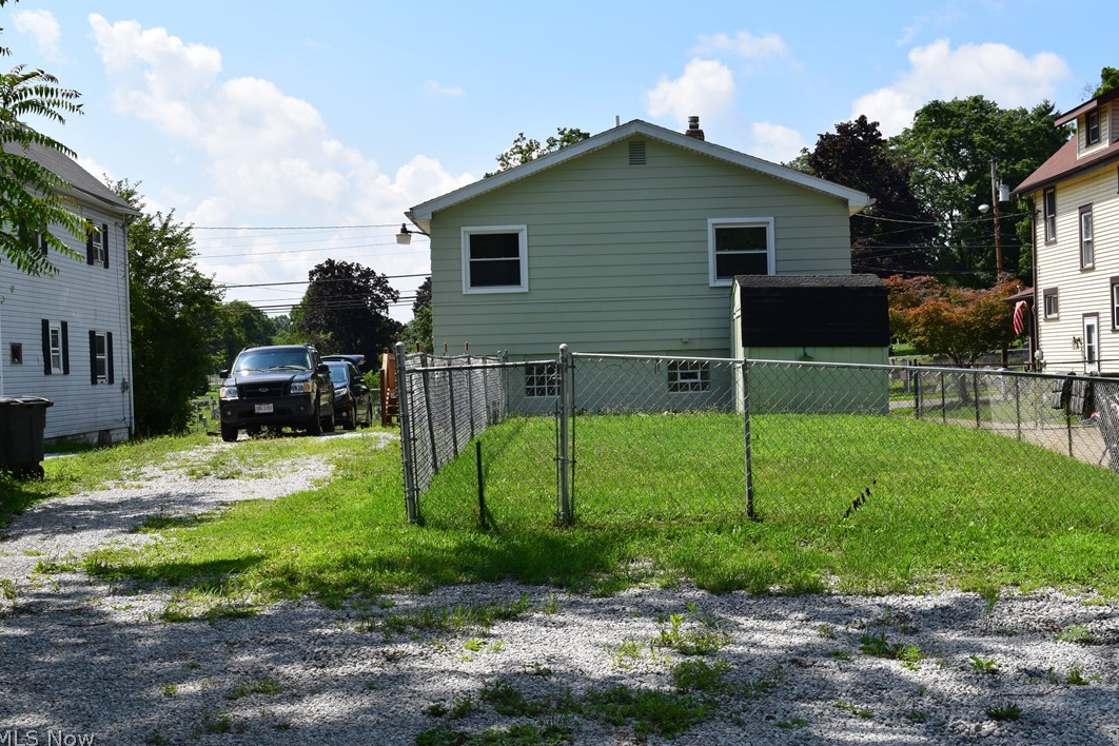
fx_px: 1430
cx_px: 561
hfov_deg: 42.7
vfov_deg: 29.2
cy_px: 374
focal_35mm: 46
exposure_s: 1/500
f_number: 11
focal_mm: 30
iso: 400
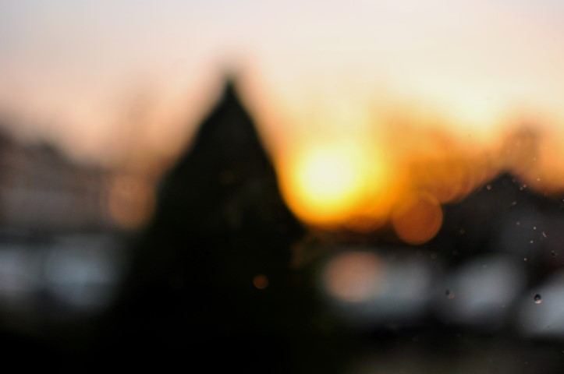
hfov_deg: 37.9
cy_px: 187
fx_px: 821
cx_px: 282
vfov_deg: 25.7
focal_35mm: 52
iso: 400
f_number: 1.8
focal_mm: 35
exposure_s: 1/800
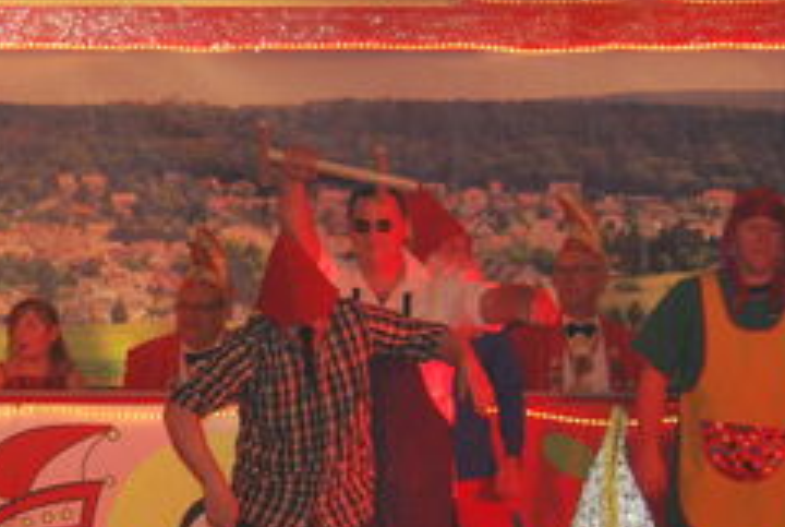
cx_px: 82
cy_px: 282
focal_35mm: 208
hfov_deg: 9.8
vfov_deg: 6.6
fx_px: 4544
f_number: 5.6
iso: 900
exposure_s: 1/60
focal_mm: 52
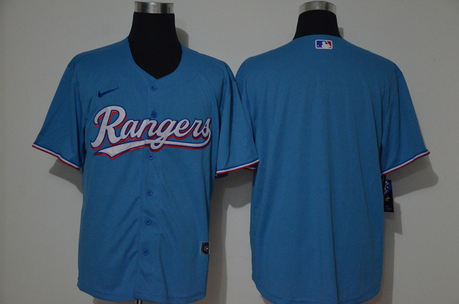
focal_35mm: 77
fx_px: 980
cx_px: 233
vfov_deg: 17.6
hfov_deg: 26.4
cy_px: 150
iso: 4000
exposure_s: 1/50
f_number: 4.8
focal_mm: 50
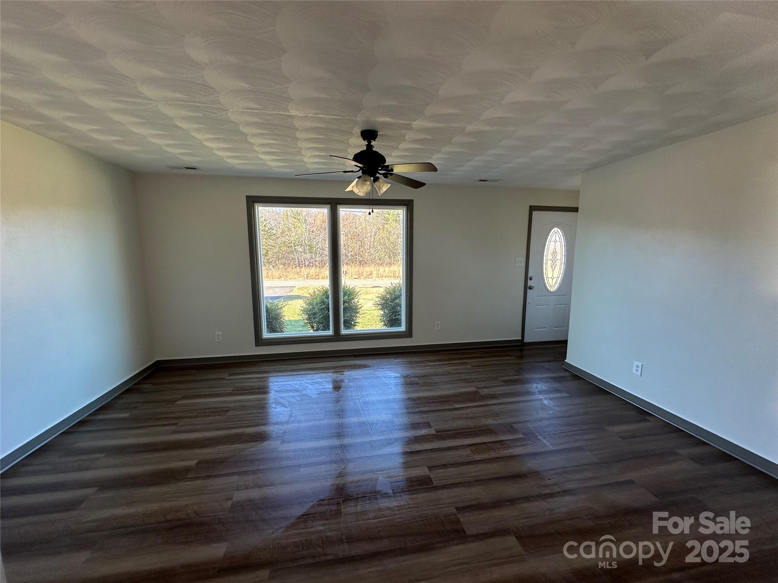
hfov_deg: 102.1
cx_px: 389
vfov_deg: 85.7
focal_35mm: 14
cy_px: 292
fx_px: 315
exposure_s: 1/99
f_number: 2.2
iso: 80
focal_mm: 2.22
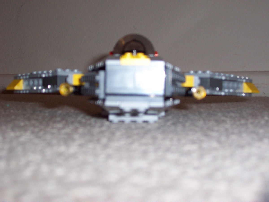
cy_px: 101
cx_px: 134
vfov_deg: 25.7
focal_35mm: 57
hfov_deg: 33.8
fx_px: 443
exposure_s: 1/60
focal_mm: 8.6
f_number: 3.4
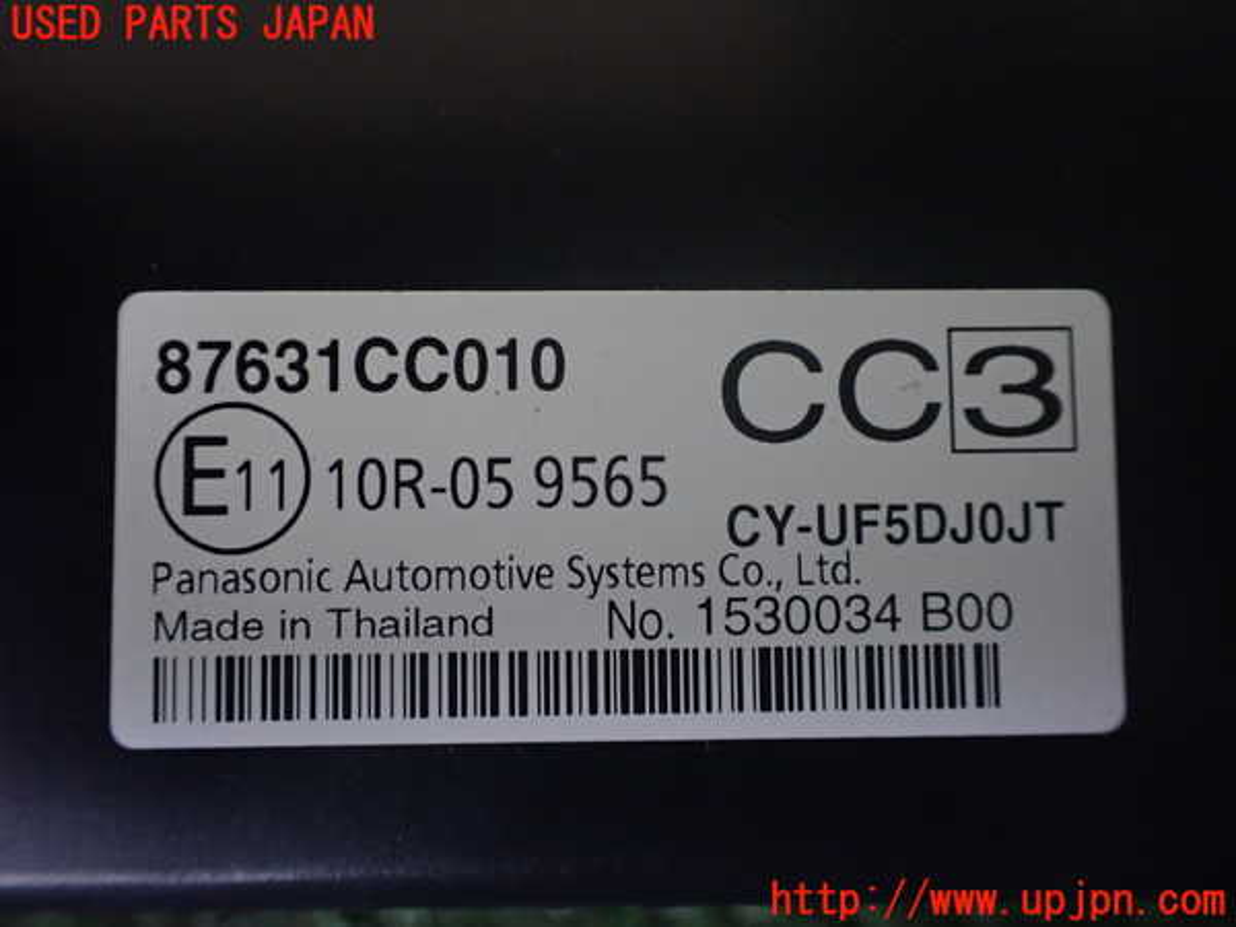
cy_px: 464
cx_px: 618
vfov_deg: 46.8
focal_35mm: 30
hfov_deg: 60.0
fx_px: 1071
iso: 800
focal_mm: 5.4
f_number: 2.3
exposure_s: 1/30
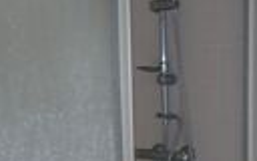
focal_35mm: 92
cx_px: 153
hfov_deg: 22.5
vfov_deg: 14.0
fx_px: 644
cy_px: 168
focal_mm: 3.98
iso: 200
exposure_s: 1/33.3
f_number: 1.8
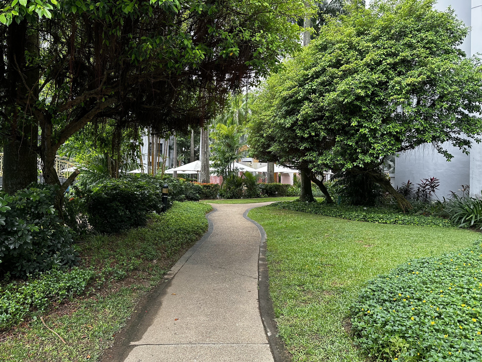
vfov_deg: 53.0
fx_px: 362
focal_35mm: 26
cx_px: 223
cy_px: 175
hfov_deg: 67.2
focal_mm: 6.86
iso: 80
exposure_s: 1/301
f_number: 1.78
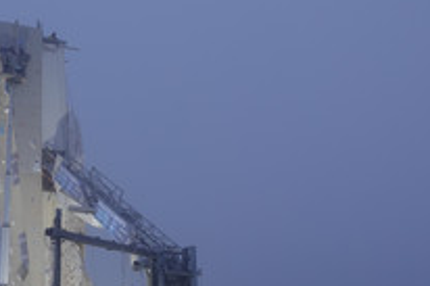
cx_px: 50
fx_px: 835
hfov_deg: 27.9
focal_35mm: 70
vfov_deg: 19.4
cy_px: 173
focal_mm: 11.77
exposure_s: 1/100
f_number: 2.8
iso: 100
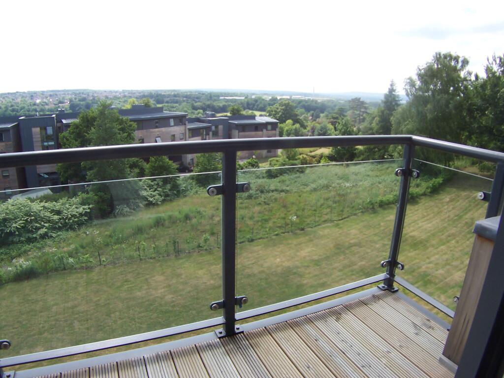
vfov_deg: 39.7
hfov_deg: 51.4
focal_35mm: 36
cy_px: 189
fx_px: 524
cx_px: 252
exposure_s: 1/350
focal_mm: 5.6
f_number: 4
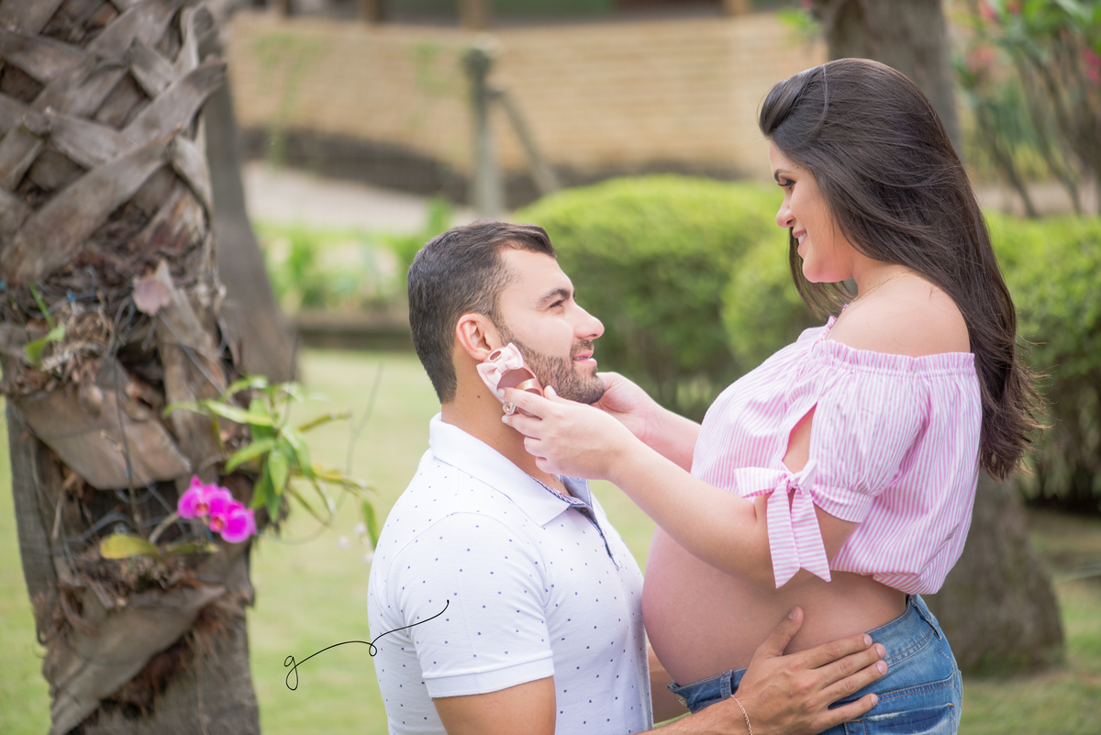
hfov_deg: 19.4
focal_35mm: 105
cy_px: 368
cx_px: 550
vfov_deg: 13.1
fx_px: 3212
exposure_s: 1/320
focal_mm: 105
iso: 125
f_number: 2.8
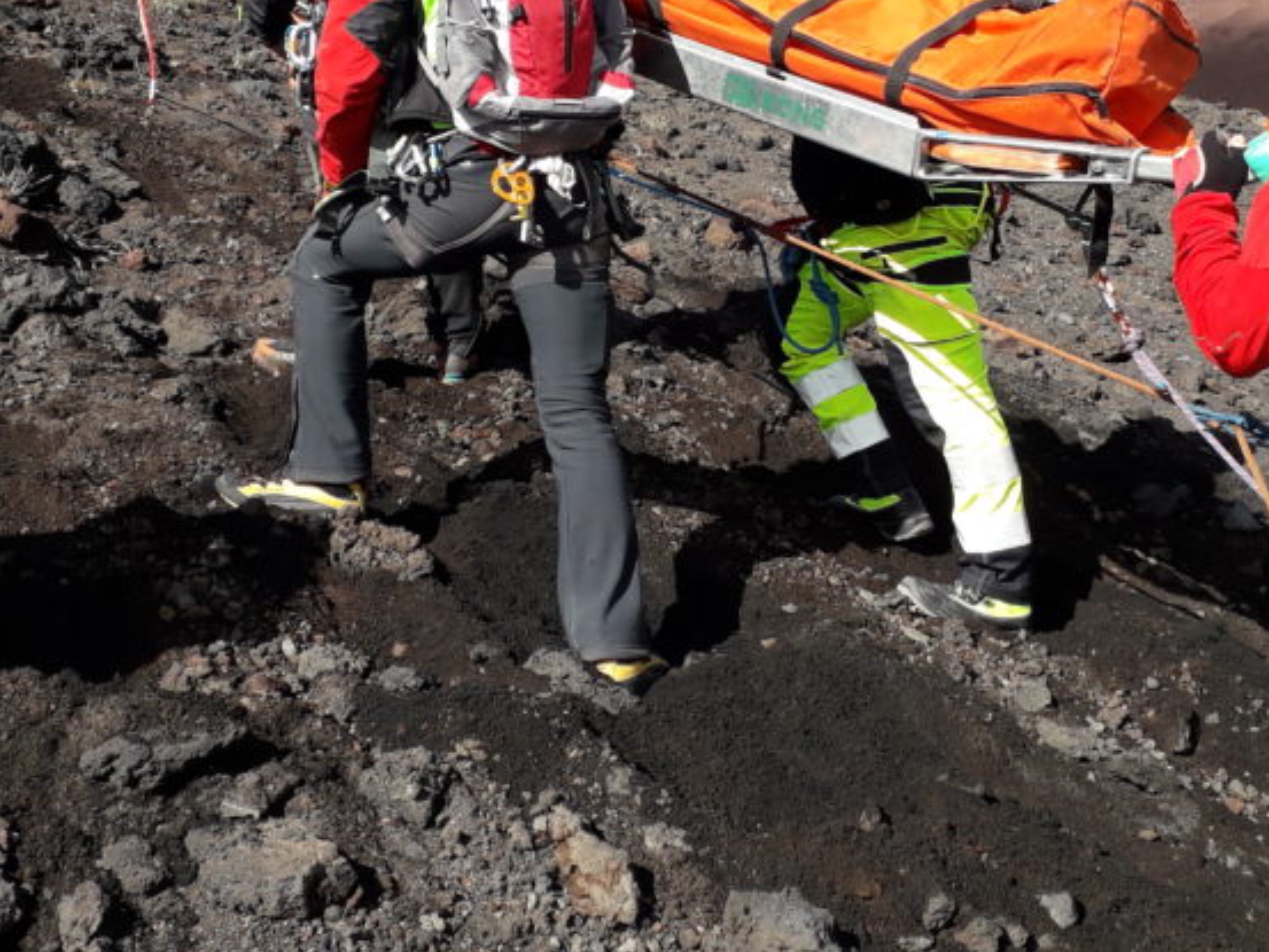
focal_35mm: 50
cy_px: 255
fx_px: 1833
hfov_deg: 38.2
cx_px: 654
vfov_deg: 28.7
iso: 40
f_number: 1.9
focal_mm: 3.6
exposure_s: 1/1171
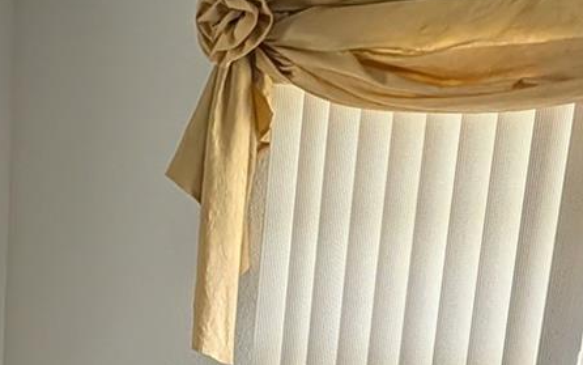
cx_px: -80
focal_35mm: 91
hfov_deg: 21.5
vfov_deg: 12.9
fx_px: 1446
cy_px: 674
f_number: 1.68
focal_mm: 6.9
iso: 433
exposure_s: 1/344
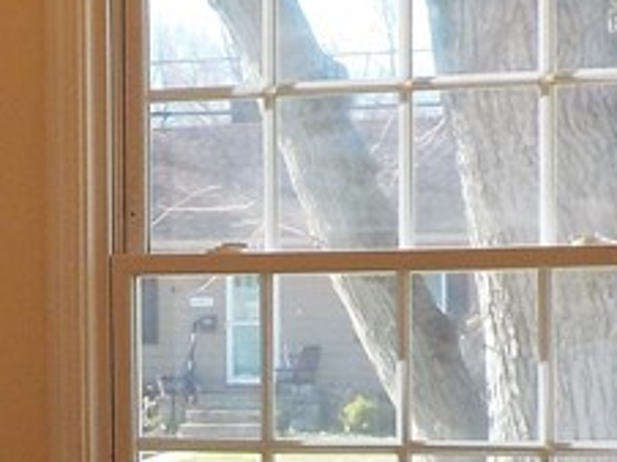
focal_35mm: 136
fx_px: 2422
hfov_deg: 14.2
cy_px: 361
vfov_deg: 10.9
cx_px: -44
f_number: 3.3
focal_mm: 4.1
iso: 125
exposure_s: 1/125
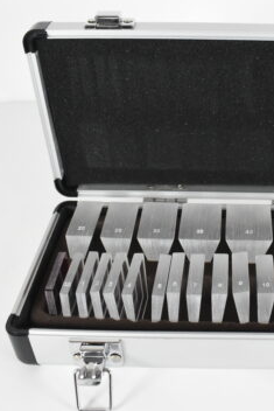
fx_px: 525
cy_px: 209
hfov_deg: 28.5
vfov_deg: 42.7
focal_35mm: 46
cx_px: 231
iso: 1600
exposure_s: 1/100
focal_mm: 18
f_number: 5
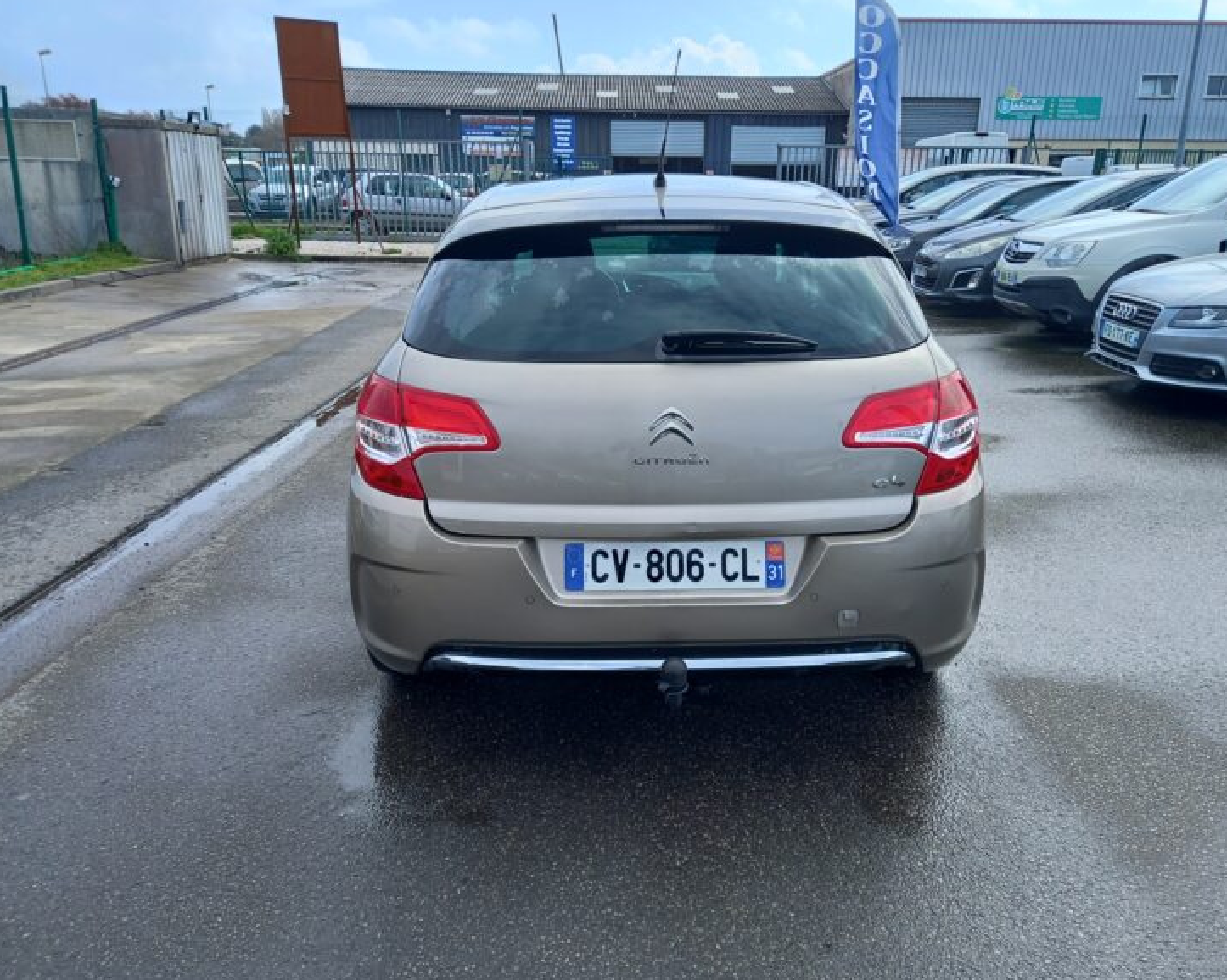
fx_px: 980
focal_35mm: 27
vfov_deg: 53.2
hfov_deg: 64.1
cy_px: 493
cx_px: 642
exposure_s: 1/393
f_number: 2
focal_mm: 4.6
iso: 25
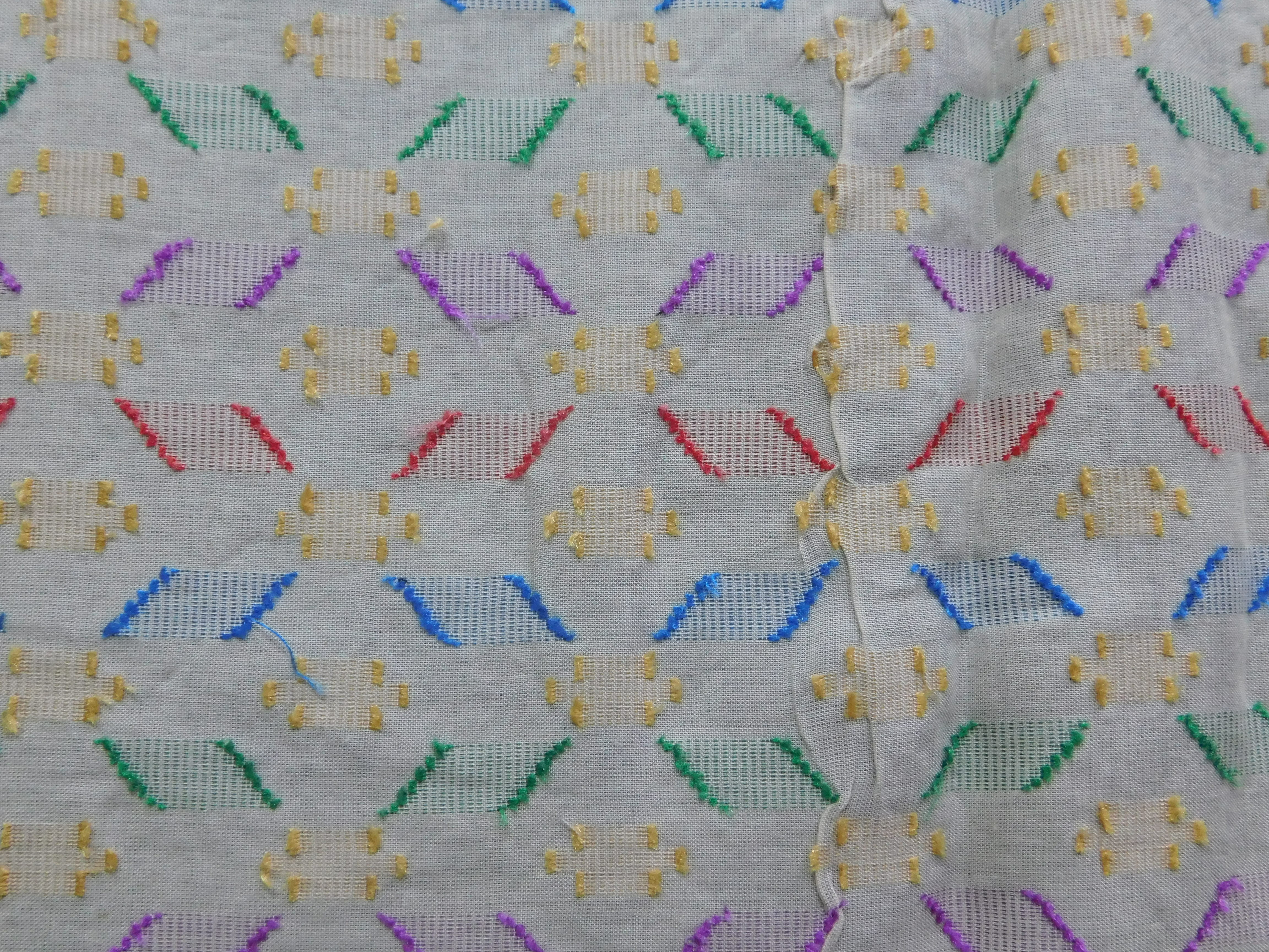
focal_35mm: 30
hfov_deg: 60.0
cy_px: 476
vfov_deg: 46.8
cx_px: 634
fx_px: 1100
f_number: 3.2
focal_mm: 5.3
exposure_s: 1/30
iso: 280
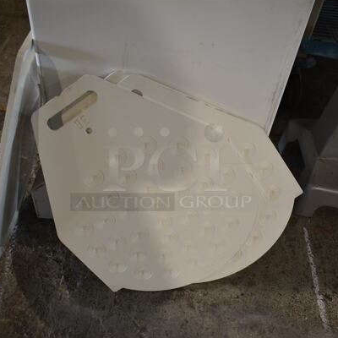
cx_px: 165
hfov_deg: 47.2
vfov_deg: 47.2
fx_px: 387
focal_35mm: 35
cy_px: 166
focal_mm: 18
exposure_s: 1/30
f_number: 3.5
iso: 160
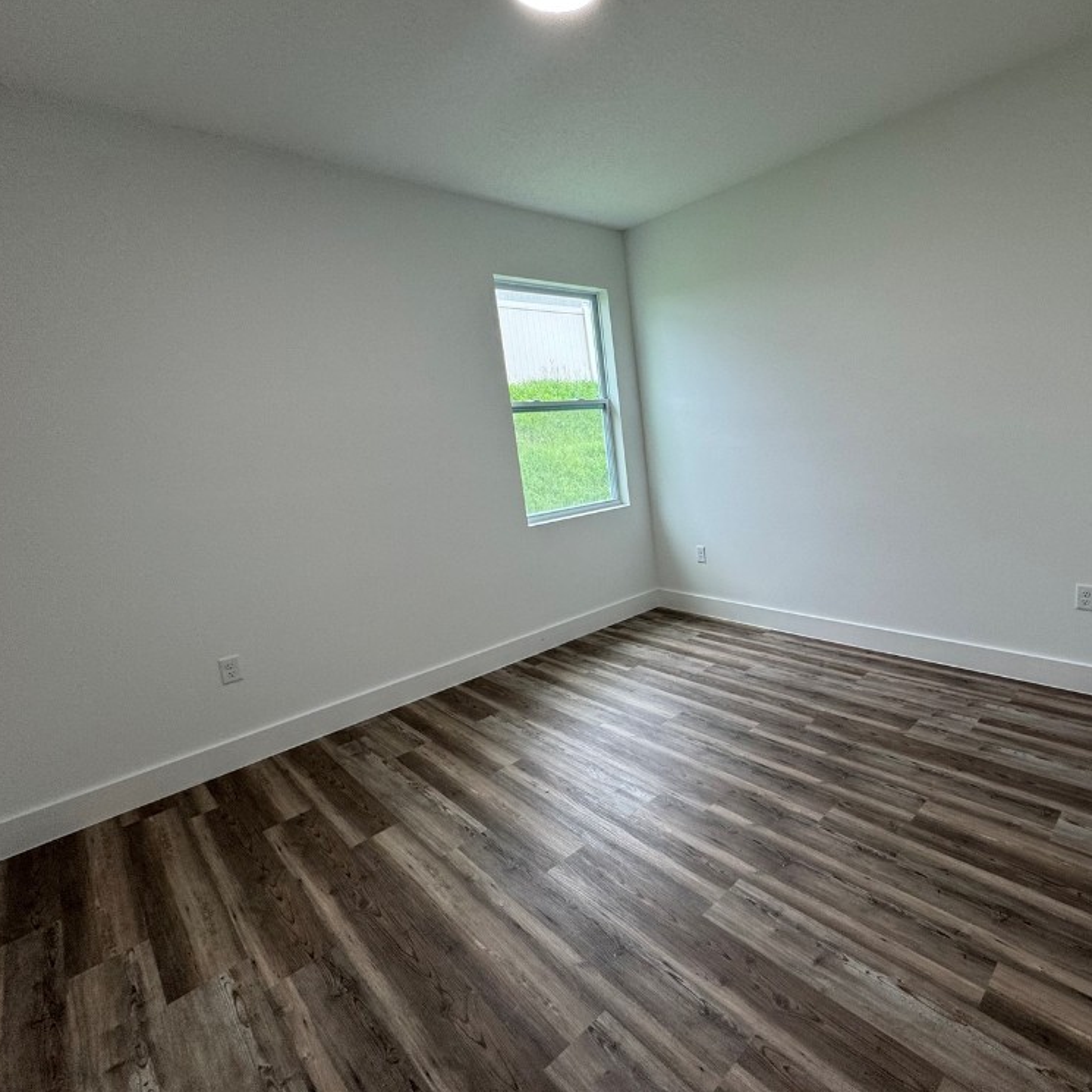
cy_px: 531
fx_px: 607
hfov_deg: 82.0
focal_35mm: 17
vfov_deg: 83.9
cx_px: 696
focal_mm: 2.22
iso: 100
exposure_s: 1/120
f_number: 2.2
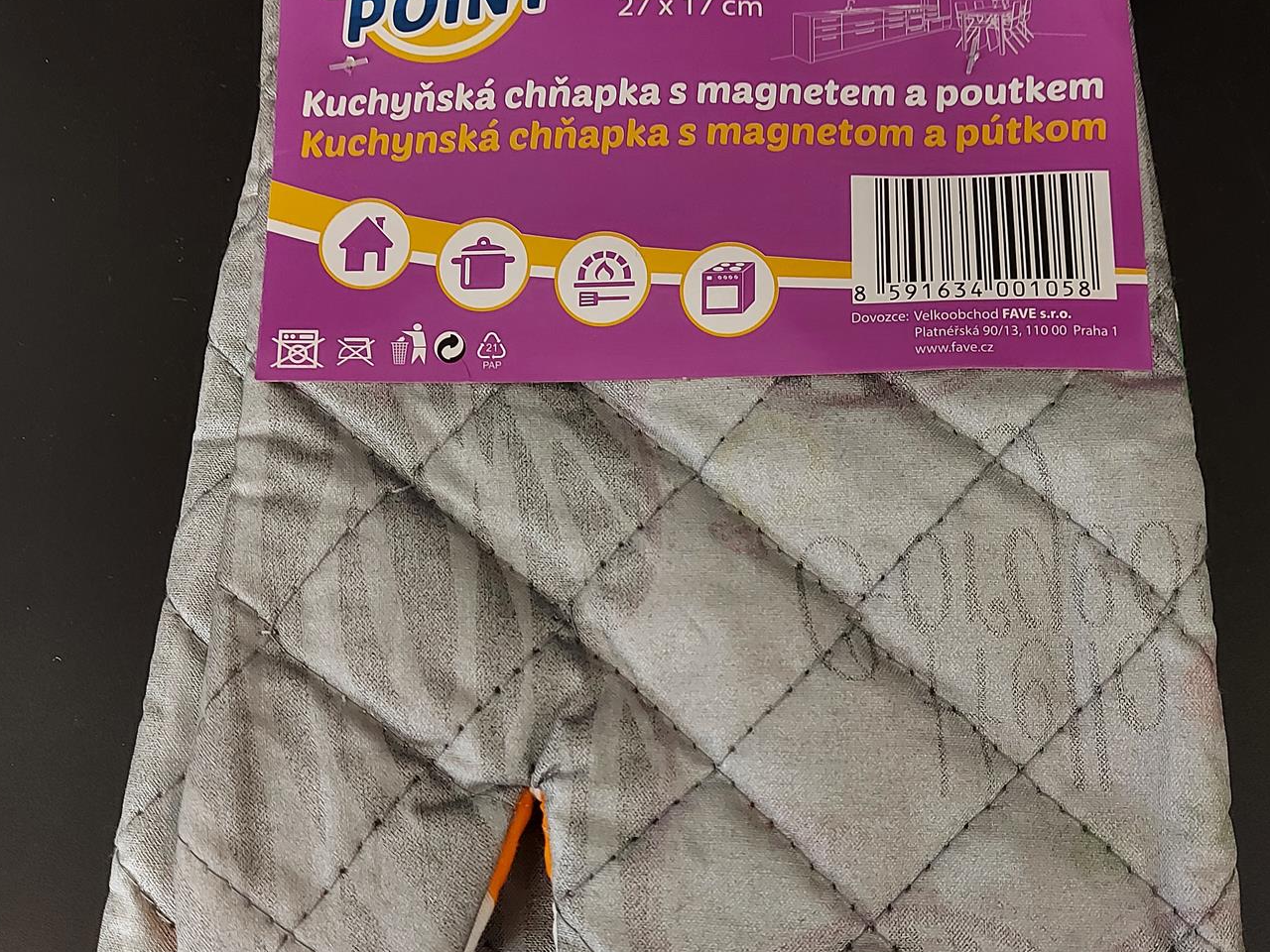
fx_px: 1321
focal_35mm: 36
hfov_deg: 51.3
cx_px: 669
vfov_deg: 39.5
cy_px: 564
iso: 250
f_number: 1.8
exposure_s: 1/25
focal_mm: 5.23
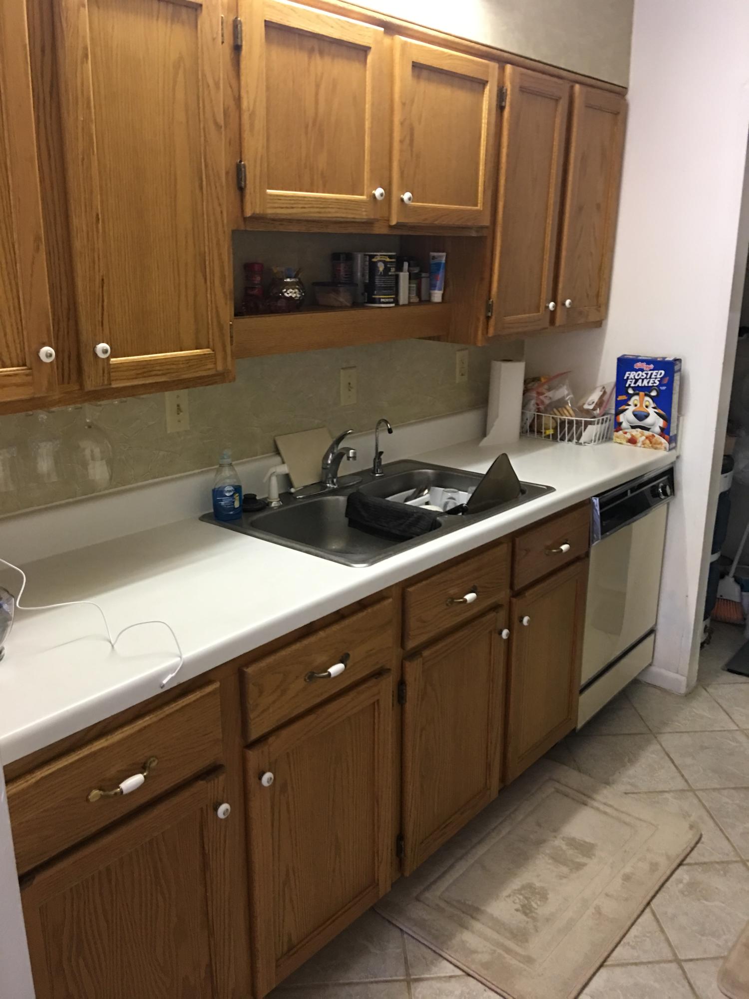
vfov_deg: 61.7
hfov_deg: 48.2
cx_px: 374
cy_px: 500
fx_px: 837
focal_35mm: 29
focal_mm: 4.15
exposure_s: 1/15
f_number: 2.2
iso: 100
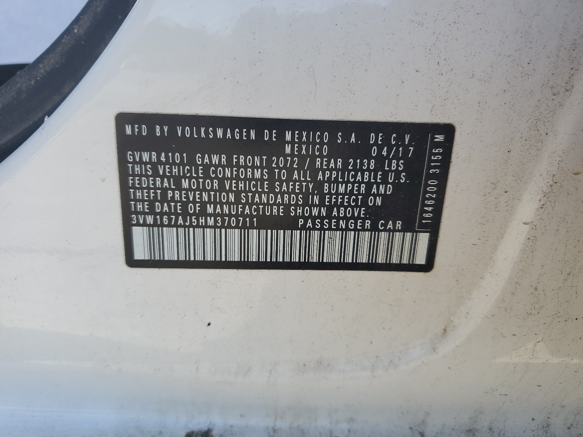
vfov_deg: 53.1
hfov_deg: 67.3
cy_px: 218
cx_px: 292
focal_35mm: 26
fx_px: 438
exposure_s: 1/833
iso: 50
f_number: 1.5
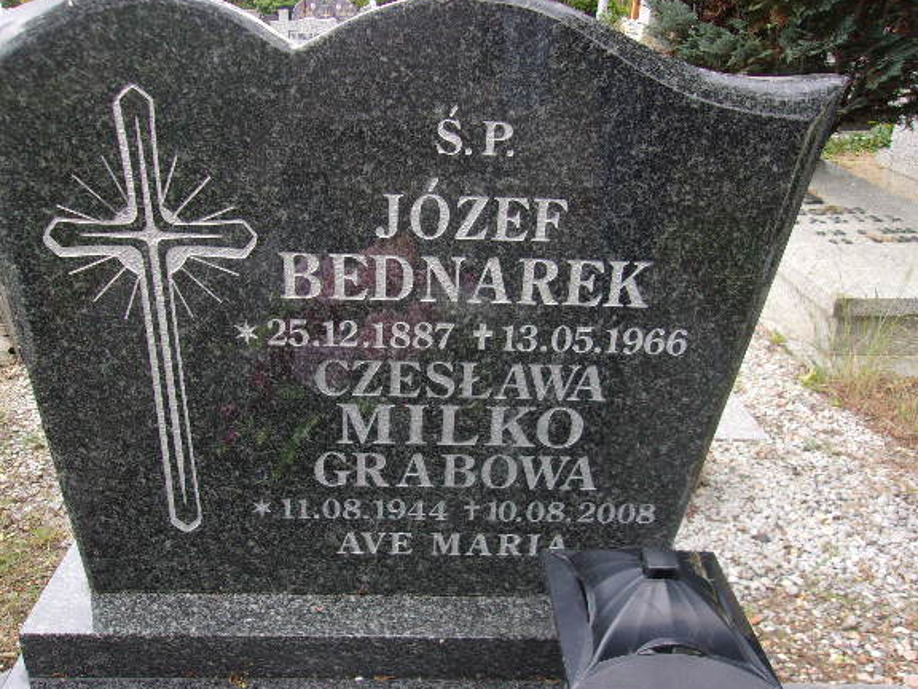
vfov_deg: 46.8
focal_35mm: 30
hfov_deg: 59.9
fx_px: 796
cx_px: 434
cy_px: 335
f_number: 3
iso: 80
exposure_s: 1/100
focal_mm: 4.9
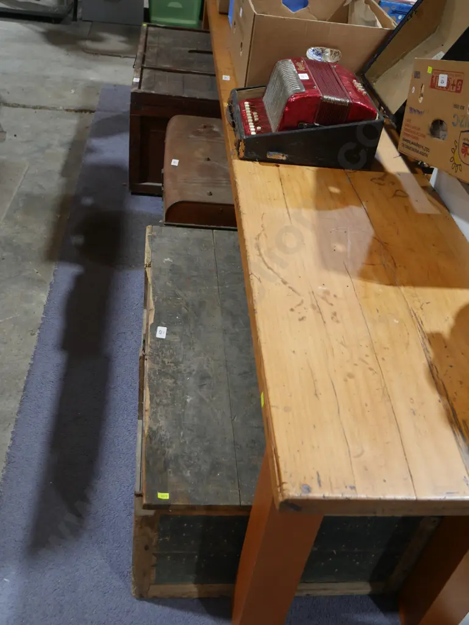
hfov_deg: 39.7
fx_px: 650
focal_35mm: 36
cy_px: 312
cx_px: 234
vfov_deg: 51.3
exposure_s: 1/60
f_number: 4
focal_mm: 18
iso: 500
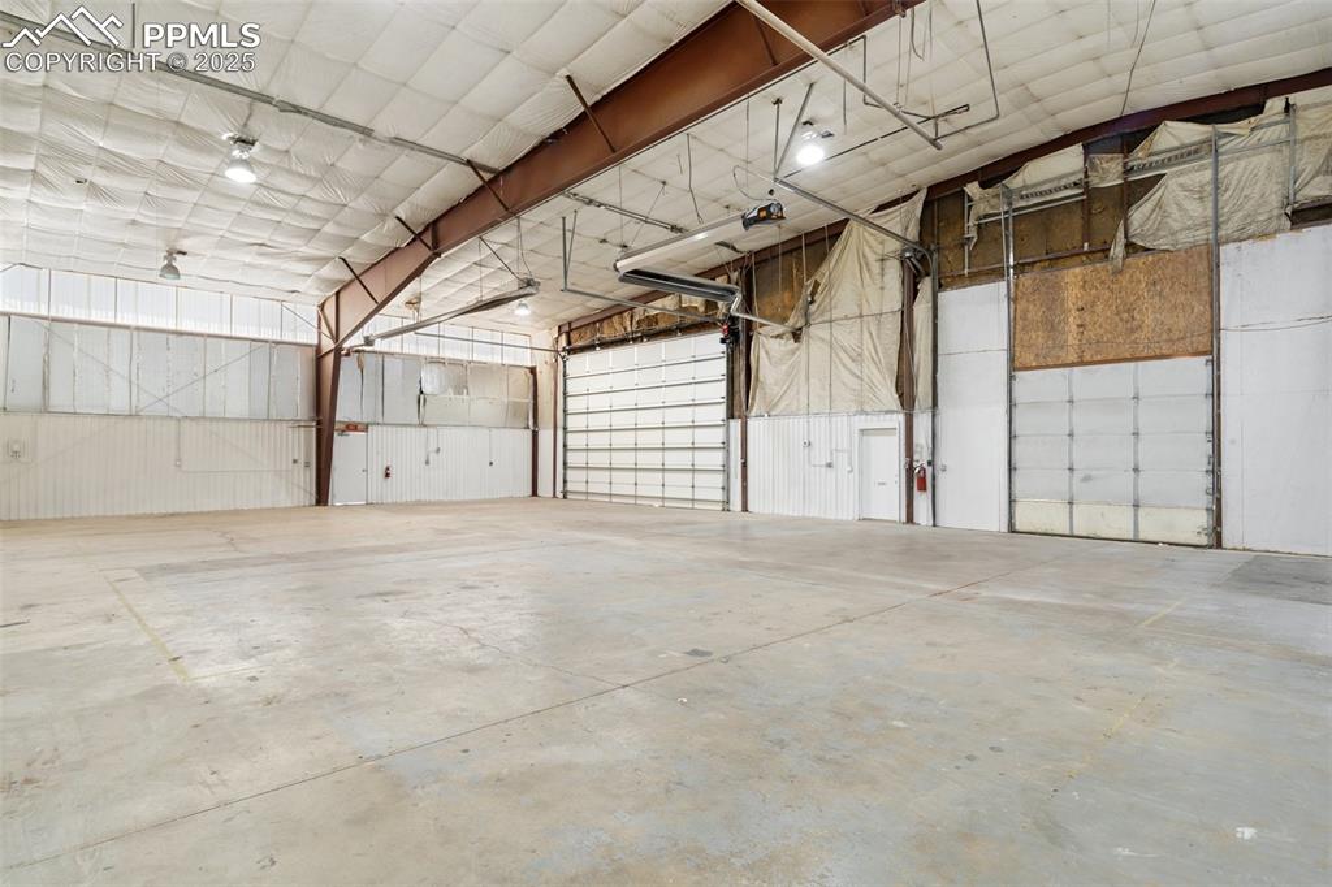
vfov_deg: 67.3
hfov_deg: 90.0
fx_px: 666
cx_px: 666
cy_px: 444
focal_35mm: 18
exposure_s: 1
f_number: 8
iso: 100
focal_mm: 18
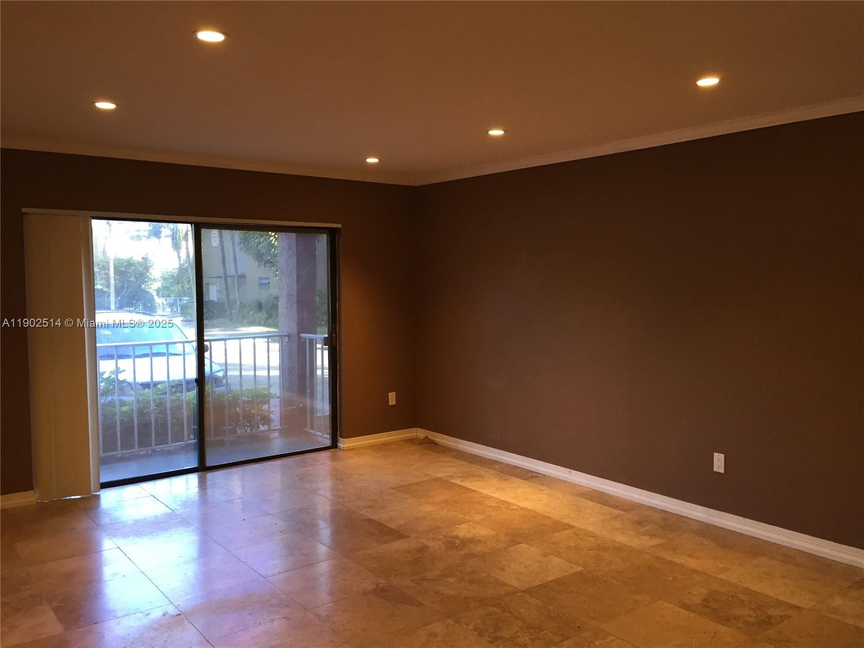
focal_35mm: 29
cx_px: 432
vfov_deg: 48.2
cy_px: 324
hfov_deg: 61.7
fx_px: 724
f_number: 2.2
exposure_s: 1/30
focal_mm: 4.15
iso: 100
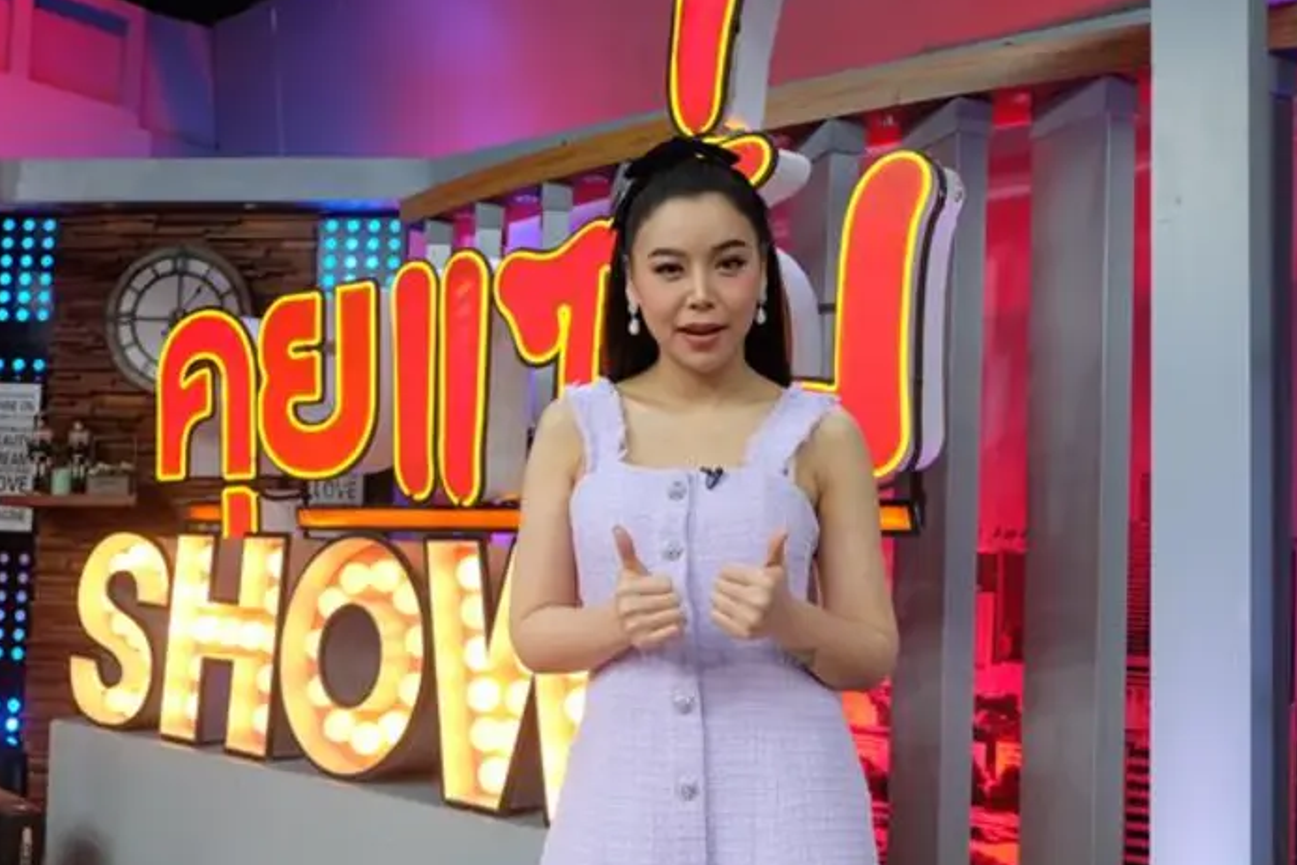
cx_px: 599
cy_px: 457
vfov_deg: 36.9
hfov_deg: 53.1
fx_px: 1297
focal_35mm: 36
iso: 400
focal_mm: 21.1
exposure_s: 1/30
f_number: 4
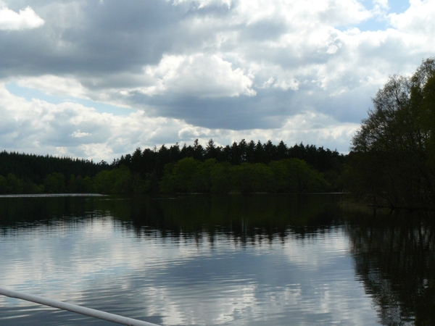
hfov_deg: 31.7
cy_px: 163
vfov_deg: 24.0
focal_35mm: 61
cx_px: 218
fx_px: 767
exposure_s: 1/640
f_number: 8
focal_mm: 10.2
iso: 200
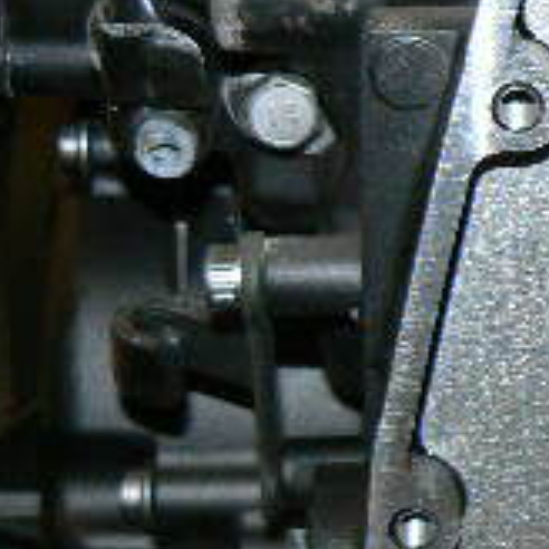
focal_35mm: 124
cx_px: 1054
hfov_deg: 12.6
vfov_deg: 14.1
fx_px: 2225
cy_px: 258
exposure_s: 1/30
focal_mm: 6
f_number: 2.8
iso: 100
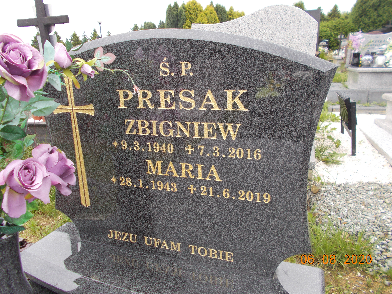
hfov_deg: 67.3
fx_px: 294
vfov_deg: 53.1
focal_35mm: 26
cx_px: 196
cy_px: 147
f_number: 3.2
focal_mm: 4.6
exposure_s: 1/160
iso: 80
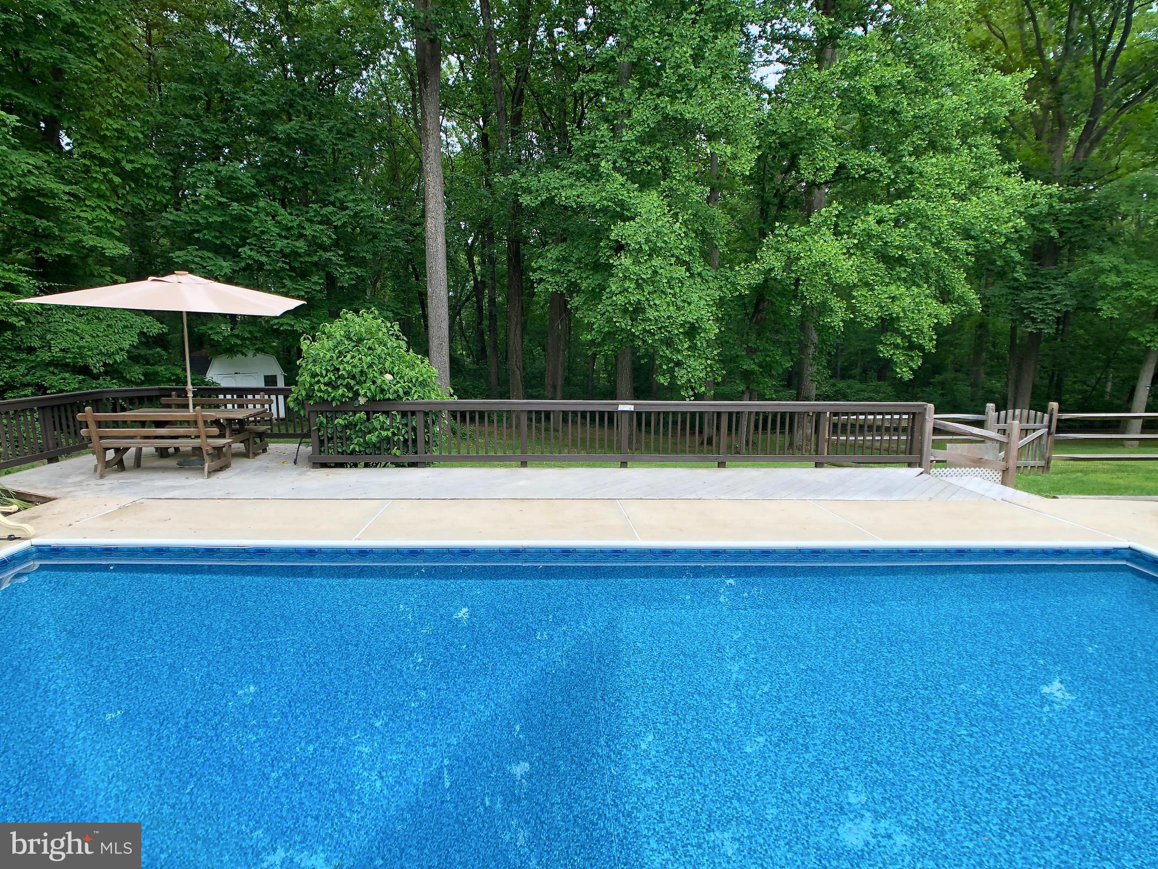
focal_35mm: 28
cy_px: 434
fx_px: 937
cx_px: 579
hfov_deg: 63.4
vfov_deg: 49.7
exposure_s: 1/120
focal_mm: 3.99
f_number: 1.8
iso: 25
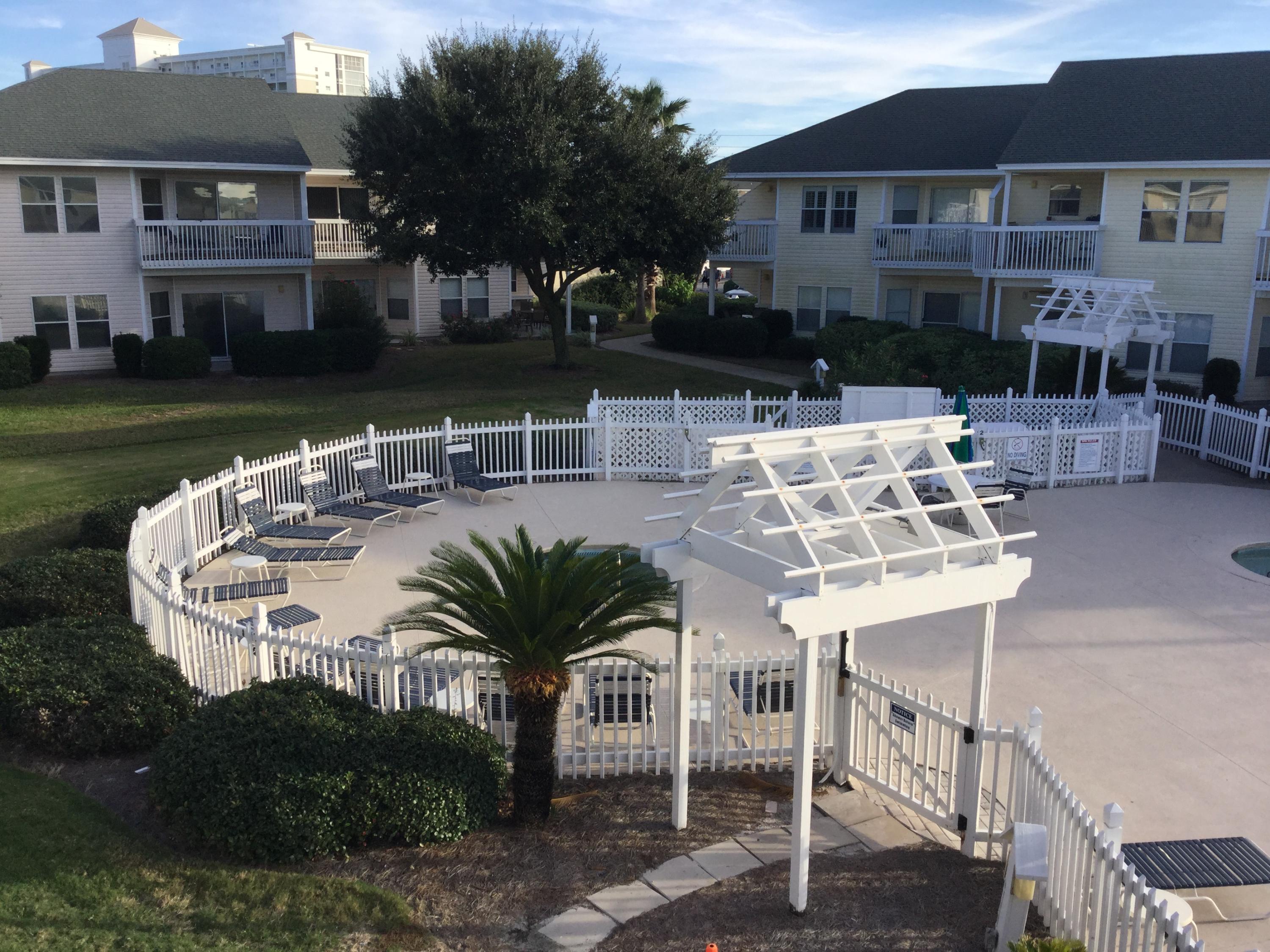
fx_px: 1137
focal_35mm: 31
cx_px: 635
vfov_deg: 45.4
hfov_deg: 58.4
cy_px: 476
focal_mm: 3.3
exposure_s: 1/558
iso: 25
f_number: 2.4
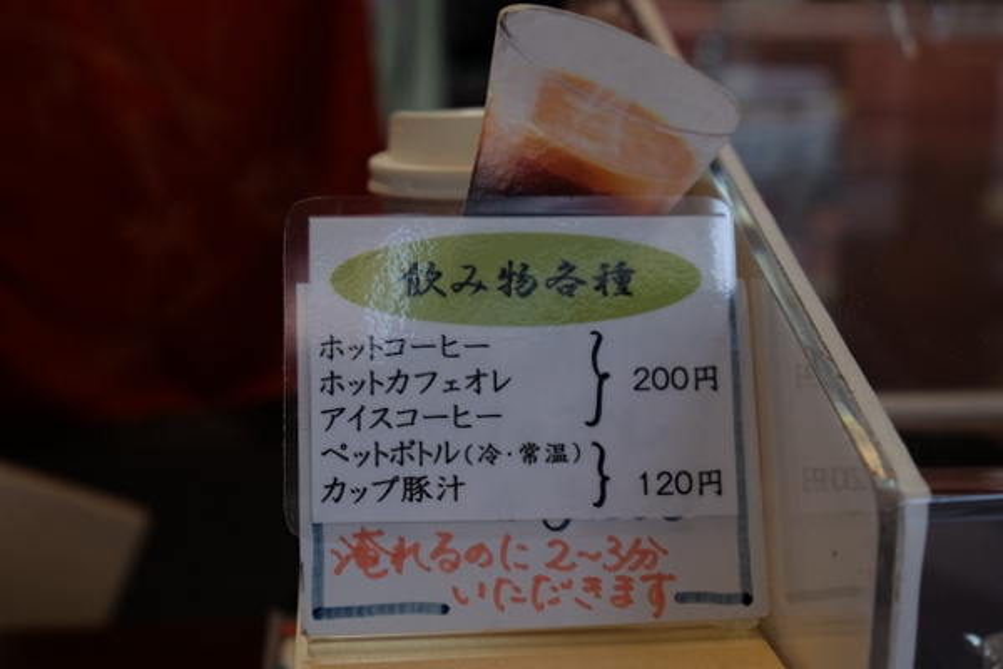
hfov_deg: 38.9
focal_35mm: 51
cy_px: 334
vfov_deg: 26.5
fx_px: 1421
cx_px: 502
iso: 640
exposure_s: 1/60
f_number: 5
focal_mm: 34.3
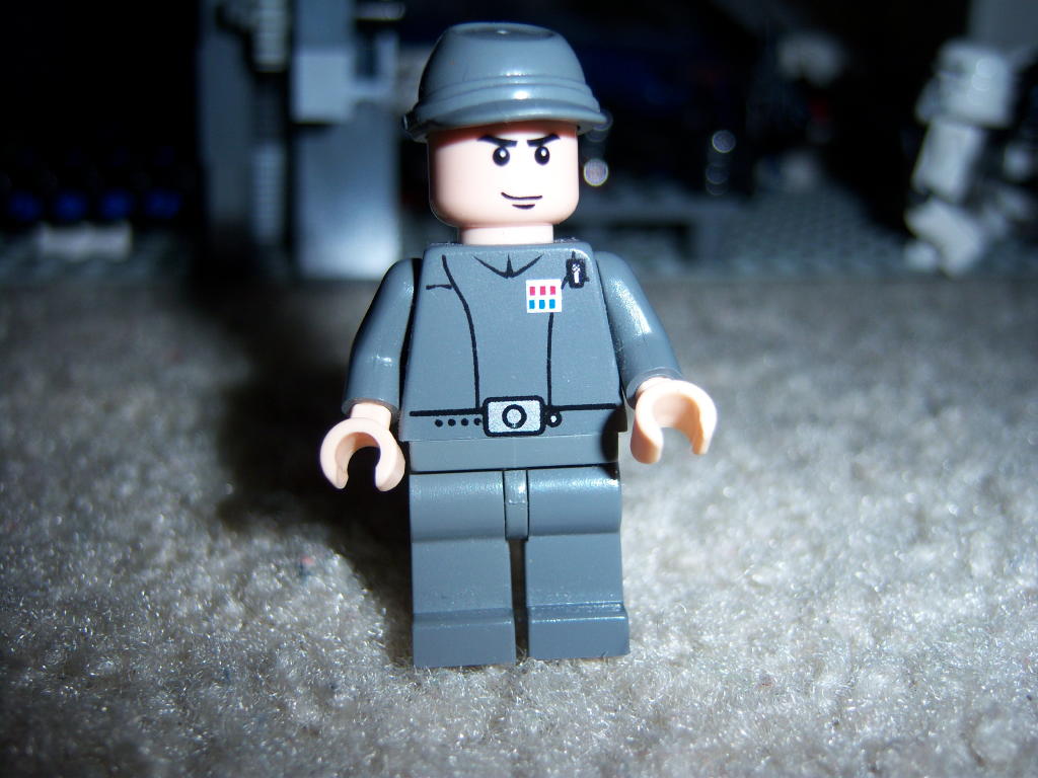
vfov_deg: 39.7
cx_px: 519
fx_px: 1080
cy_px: 389
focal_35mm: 36
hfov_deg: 51.4
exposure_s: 1/60
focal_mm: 7.5
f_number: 2.8
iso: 80
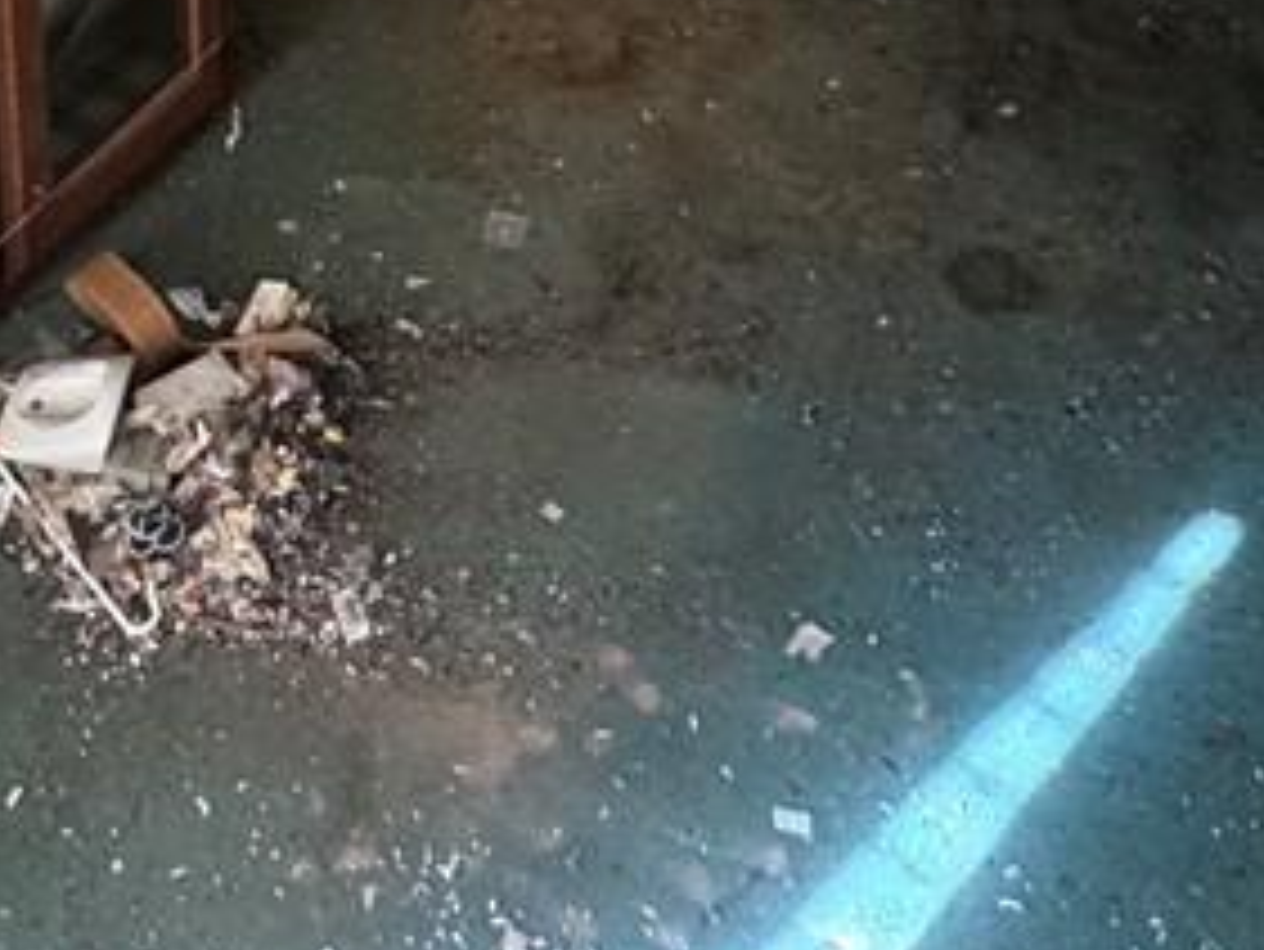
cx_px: 418
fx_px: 1863
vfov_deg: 22.8
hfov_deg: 37.1
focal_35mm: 51
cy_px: -504
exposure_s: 1/60
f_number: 2.2
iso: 500
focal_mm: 2.22
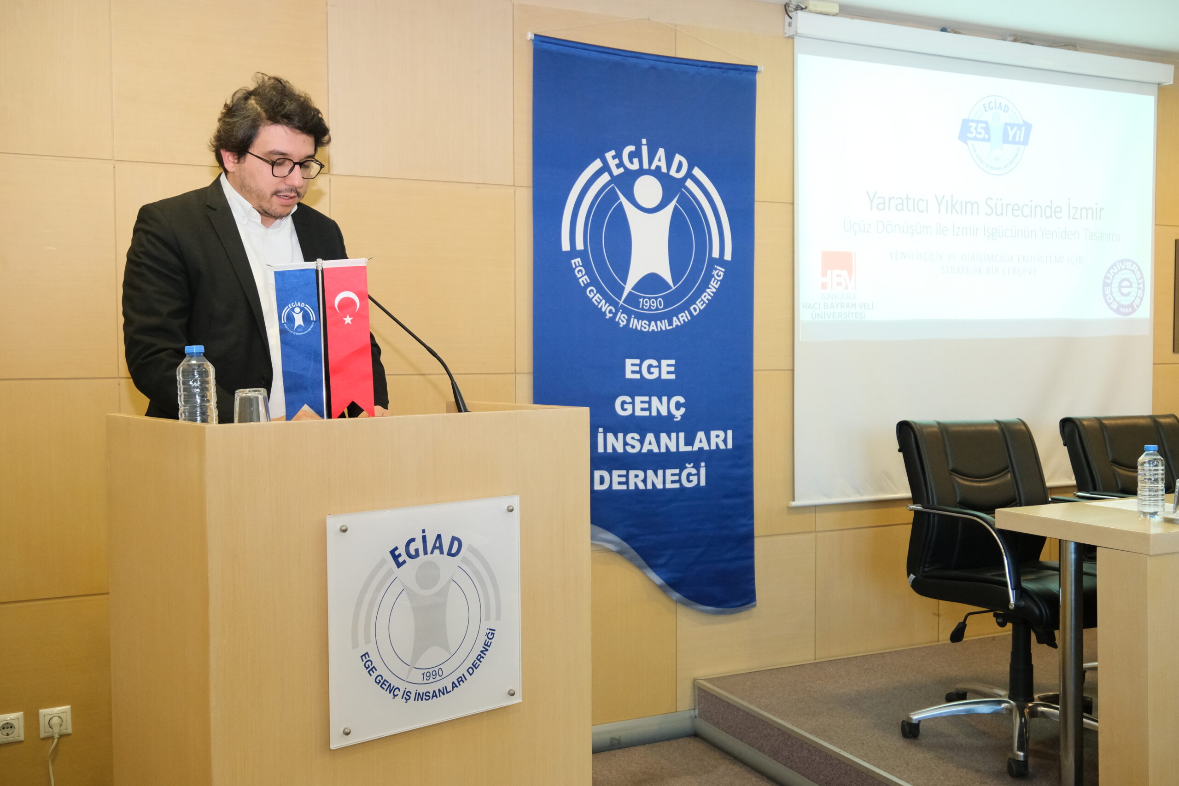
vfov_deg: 40.0
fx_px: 1081
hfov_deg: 57.2
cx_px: 590
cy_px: 393
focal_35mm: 33
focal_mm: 21.9
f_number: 4
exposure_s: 1/100
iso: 2500
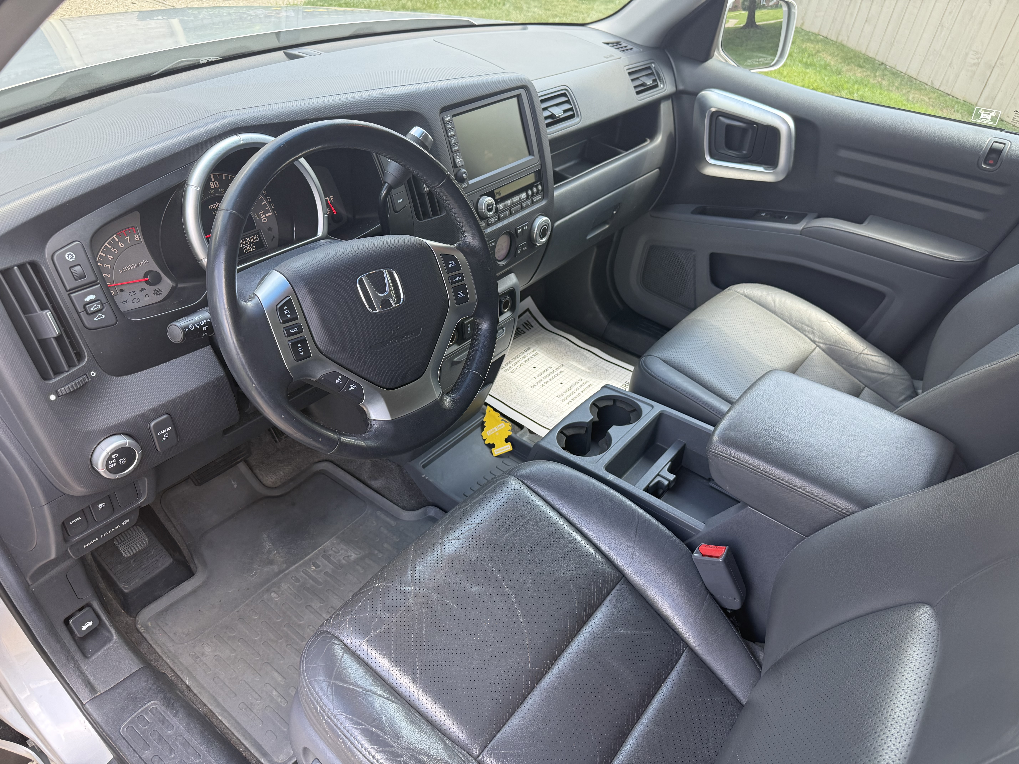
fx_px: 706
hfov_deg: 71.6
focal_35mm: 24
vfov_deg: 56.8
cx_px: 510
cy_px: 382
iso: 100
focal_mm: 6.76
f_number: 1.78
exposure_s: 1/262
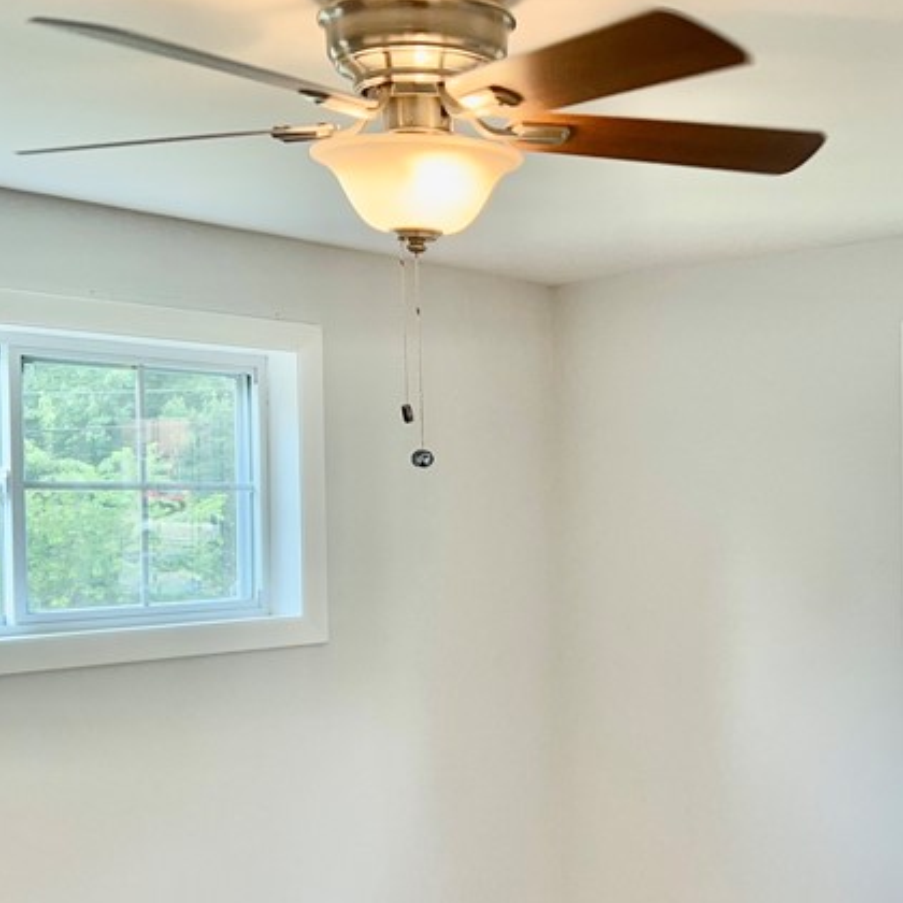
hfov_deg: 30.4
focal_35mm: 56
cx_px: 561
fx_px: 1653
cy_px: 544
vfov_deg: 30.5
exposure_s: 1/171
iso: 40
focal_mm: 5.7
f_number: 1.5
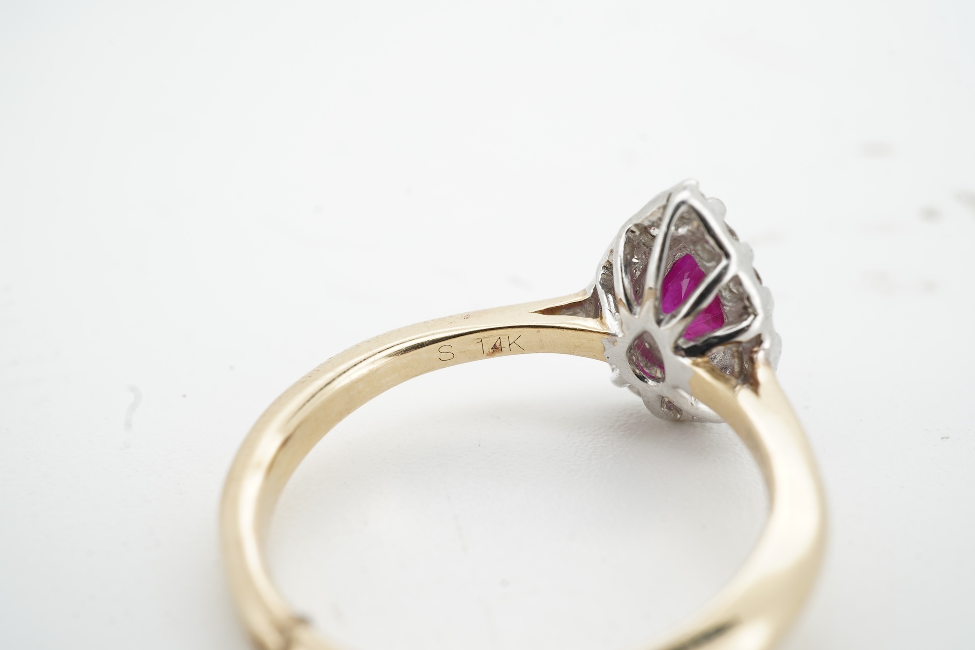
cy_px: 325
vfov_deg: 29.9
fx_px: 1219
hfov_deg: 43.6
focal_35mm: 45
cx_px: 488
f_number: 22
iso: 200
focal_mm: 30
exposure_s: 1/80
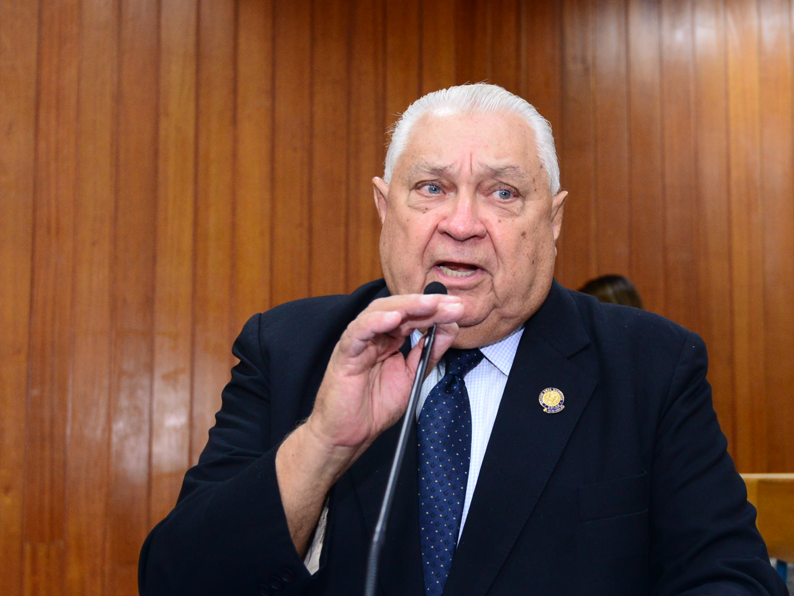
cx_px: 481
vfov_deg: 23.6
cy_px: 346
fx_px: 1422
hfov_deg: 31.1
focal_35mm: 62
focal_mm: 35
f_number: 4.5
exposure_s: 1/60
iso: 1600
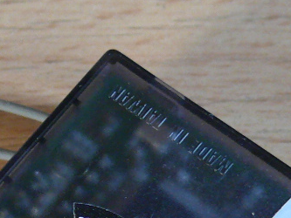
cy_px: 204
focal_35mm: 168
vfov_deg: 8.8
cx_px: 47
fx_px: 1413
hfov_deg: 11.7
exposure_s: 1/30
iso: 200
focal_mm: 7.4
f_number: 2.8
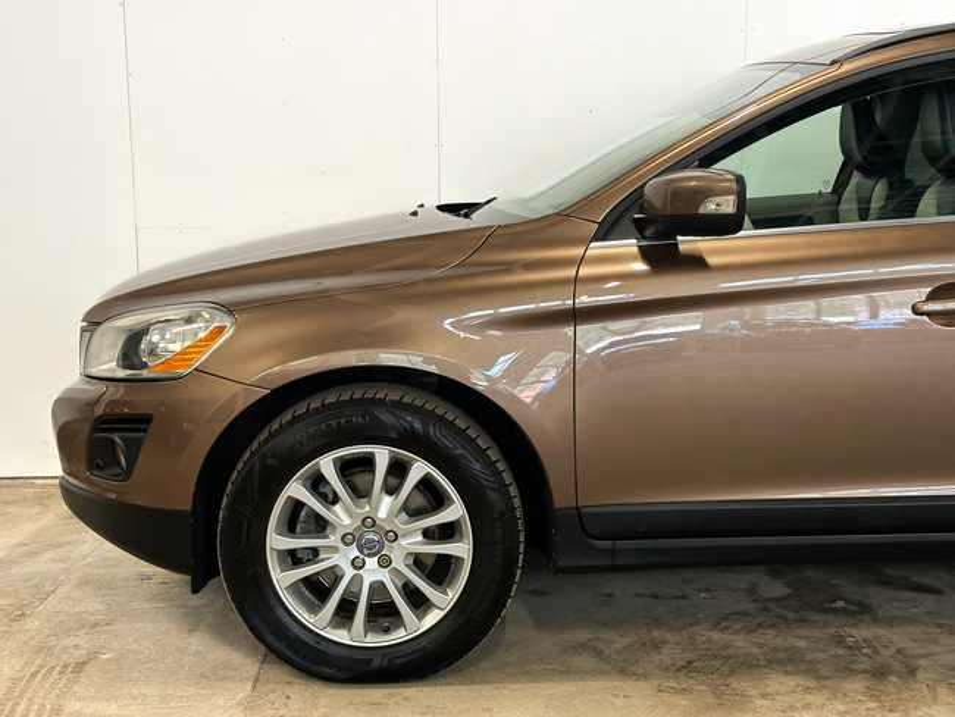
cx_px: 478
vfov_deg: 30.3
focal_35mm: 48
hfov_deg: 39.6
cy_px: 358
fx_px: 1325
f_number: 1.8
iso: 125
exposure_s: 1/50
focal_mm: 6.86
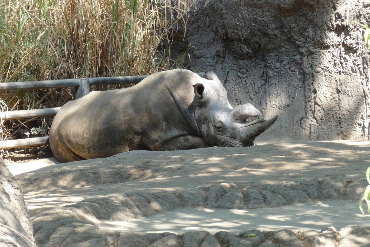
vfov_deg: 11.7
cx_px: 184
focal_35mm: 117
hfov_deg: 17.5
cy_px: 120
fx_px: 1202
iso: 100
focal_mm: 19.1
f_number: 4.7
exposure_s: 1/80
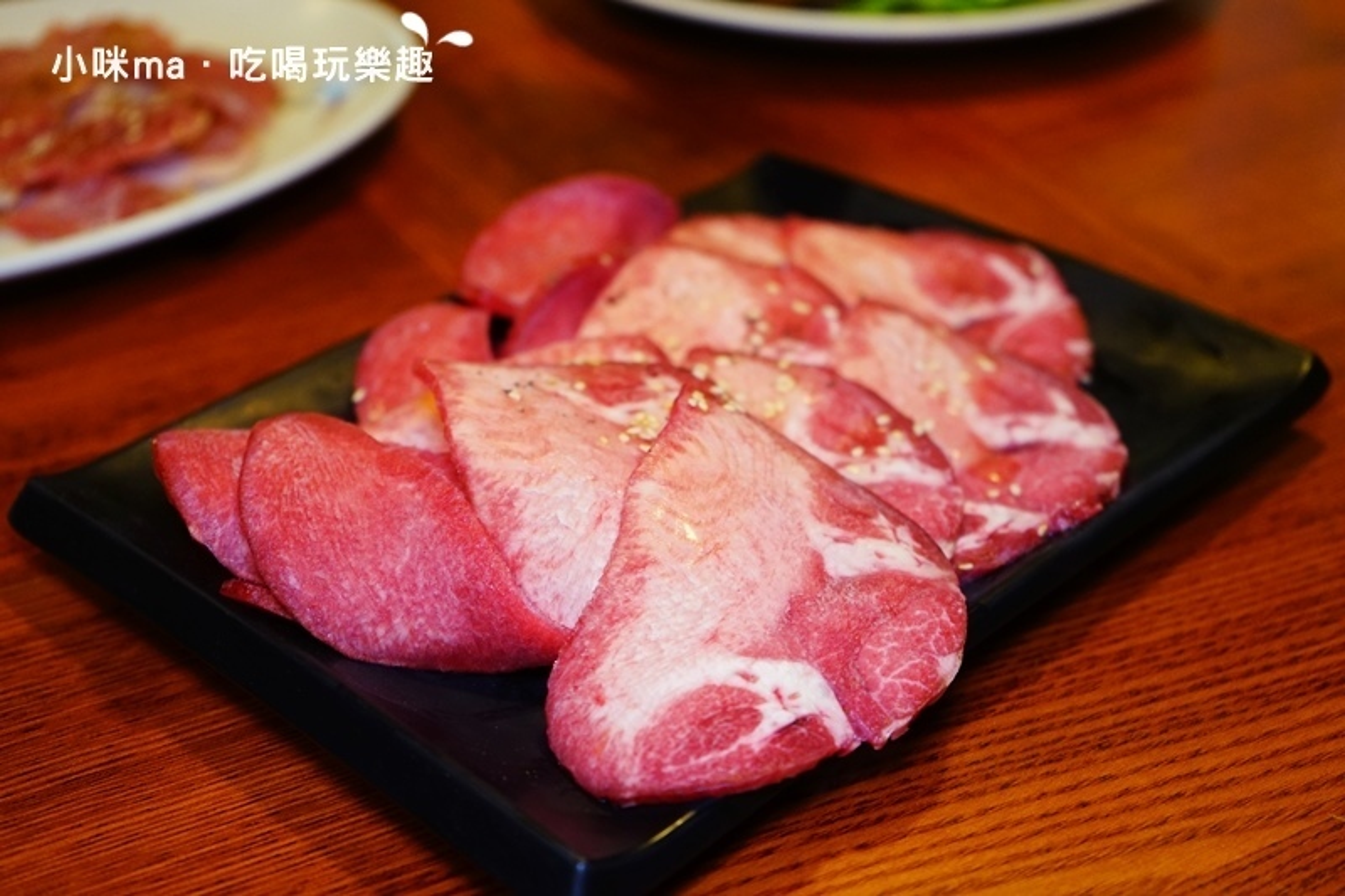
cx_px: 672
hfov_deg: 38.2
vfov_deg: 26.0
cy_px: 448
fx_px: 1942
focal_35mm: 52
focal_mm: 52
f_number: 5
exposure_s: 1/60
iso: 1600
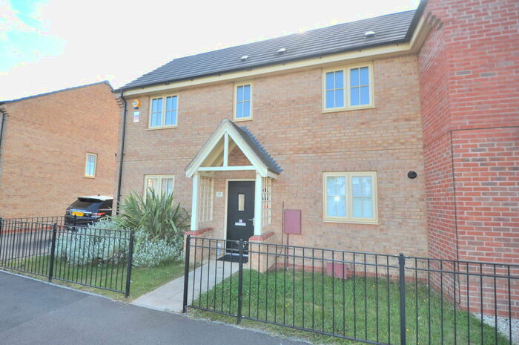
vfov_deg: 77.2
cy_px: 172
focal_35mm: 15
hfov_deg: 100.5
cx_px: 260
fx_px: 216
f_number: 4.5
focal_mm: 10
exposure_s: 1/200
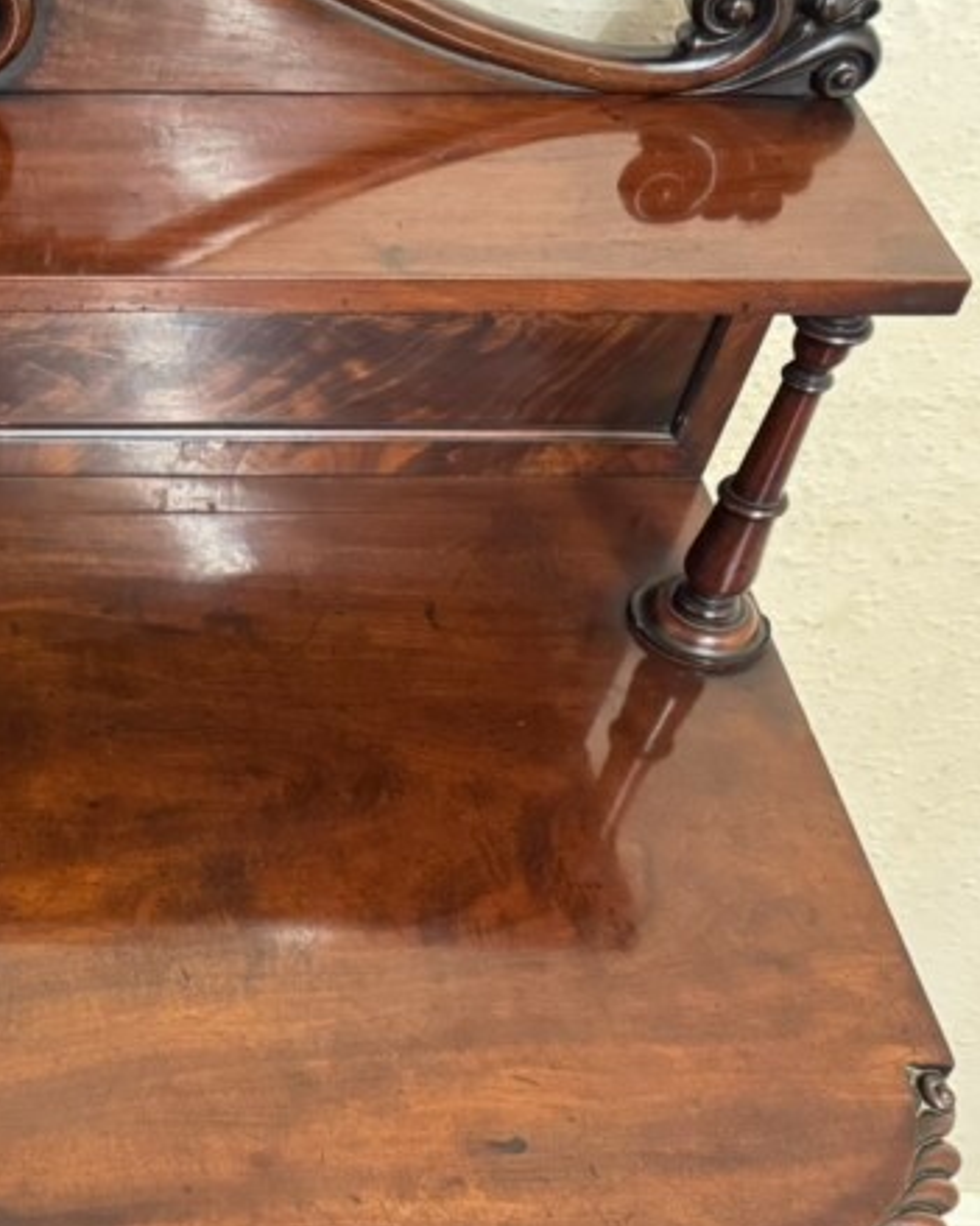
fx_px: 2321
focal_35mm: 64
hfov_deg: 21.2
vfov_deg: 29.3
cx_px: -357
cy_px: 846
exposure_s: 1/50
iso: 500
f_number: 1.78
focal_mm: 6.76
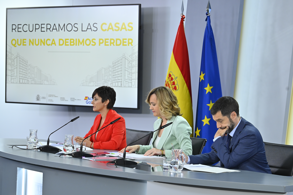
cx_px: 146
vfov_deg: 11.8
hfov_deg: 17.7
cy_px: 98
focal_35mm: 116
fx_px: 943
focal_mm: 116
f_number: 5.6
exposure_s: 1/200
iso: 2000
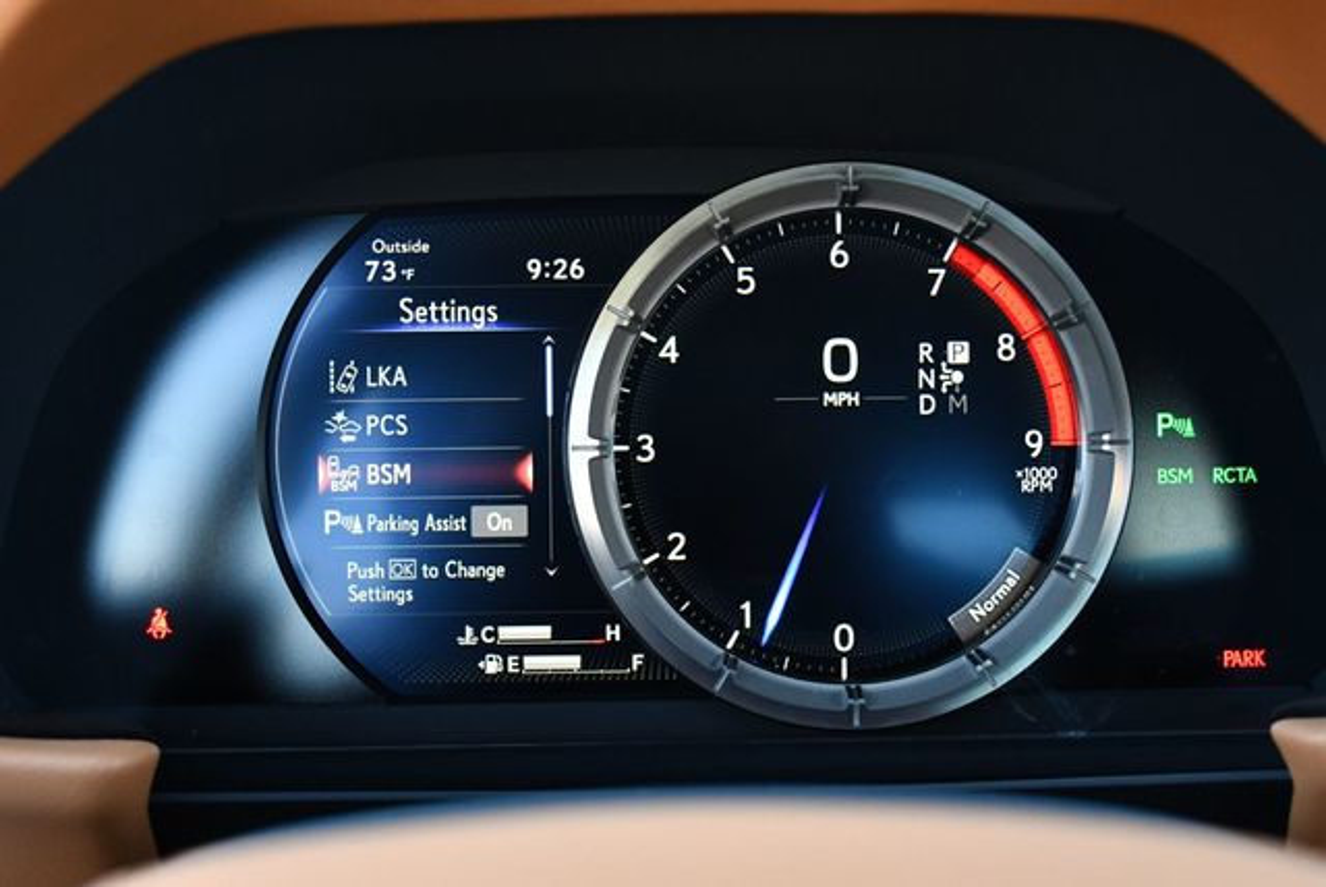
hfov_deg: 41.1
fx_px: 1770
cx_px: 663
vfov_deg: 28.1
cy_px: 444
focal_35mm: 48
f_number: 4
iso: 1100
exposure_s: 1/125
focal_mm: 24
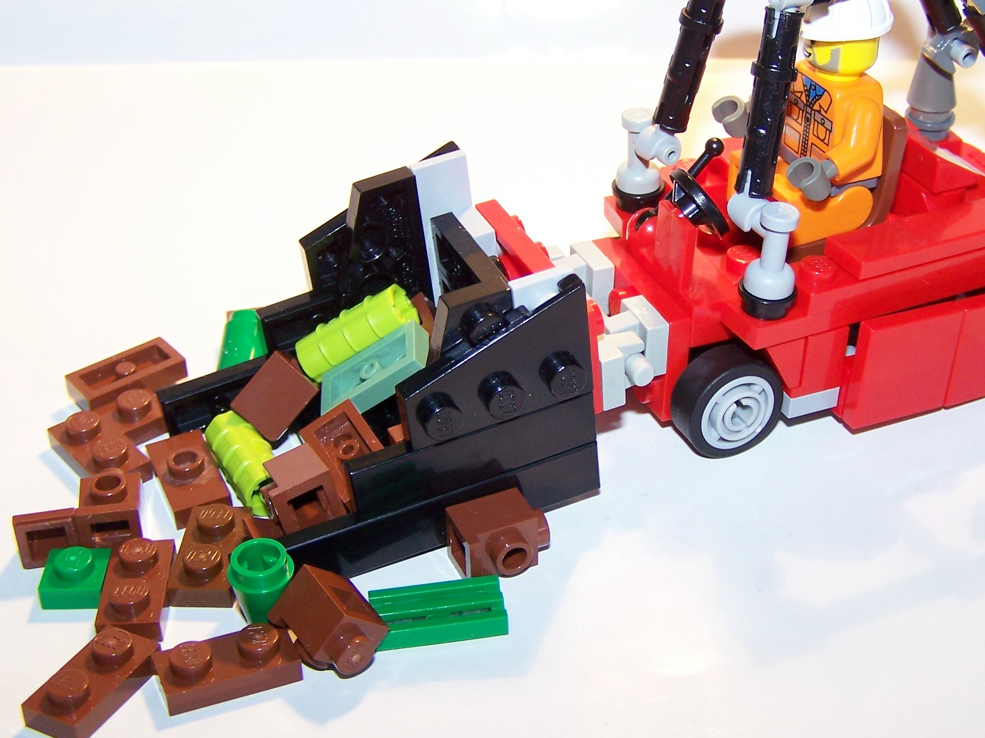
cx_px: 607
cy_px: 359
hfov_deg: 34.2
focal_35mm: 56
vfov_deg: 26.1
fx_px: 1593
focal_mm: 6.3
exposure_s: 1/60
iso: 80
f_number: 2.8
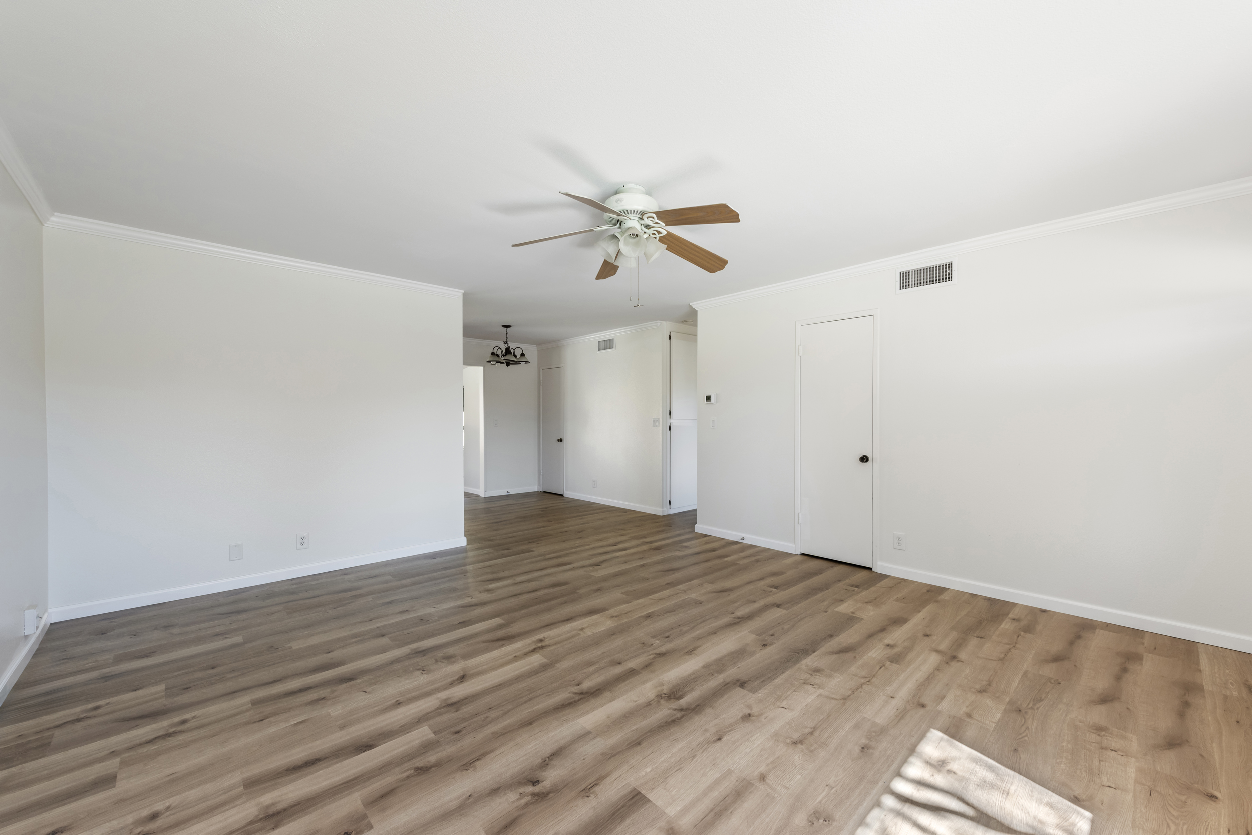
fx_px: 487
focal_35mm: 14
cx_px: 626
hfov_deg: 104.2
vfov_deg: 81.2
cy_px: 418
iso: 400
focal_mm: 14
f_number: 9.5
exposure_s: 1/10
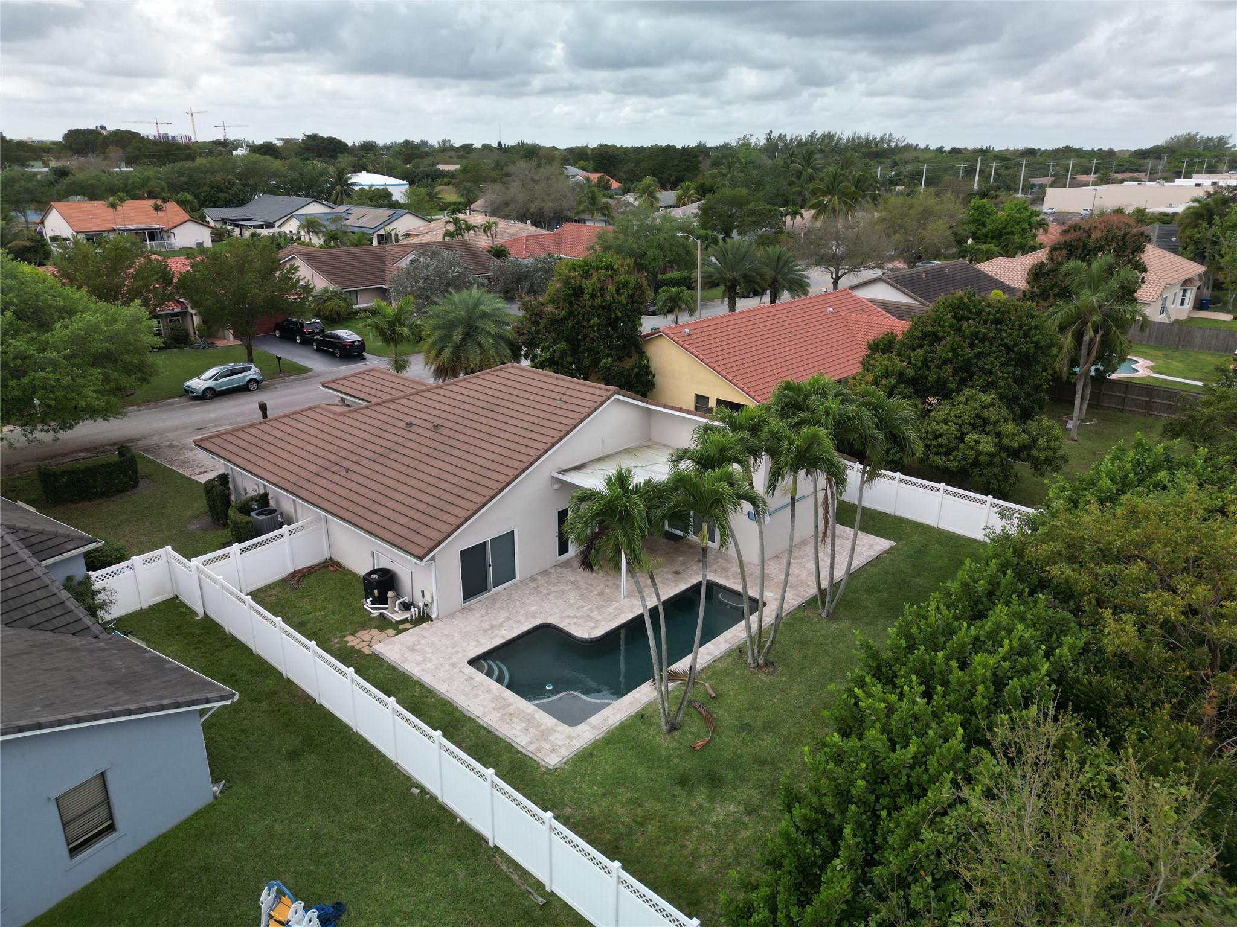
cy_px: 464
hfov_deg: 71.6
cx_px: 618
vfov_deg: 56.8
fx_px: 858
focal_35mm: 24
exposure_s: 1/1000
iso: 130
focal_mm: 6.72
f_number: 1.7
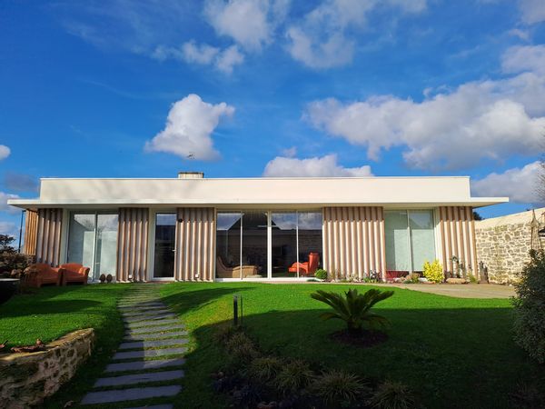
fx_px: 394
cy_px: 204
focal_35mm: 25
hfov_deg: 69.4
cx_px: 272
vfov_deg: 54.9
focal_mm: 4.65
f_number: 1.8
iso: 32
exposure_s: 1/2513
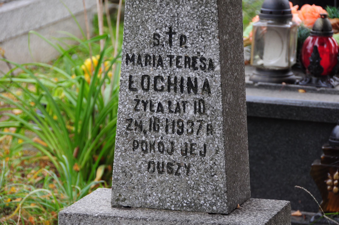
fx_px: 1905
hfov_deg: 10.2
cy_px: 112
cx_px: 170
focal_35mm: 202
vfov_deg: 6.8
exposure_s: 1/160
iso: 400
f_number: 7.1
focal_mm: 135
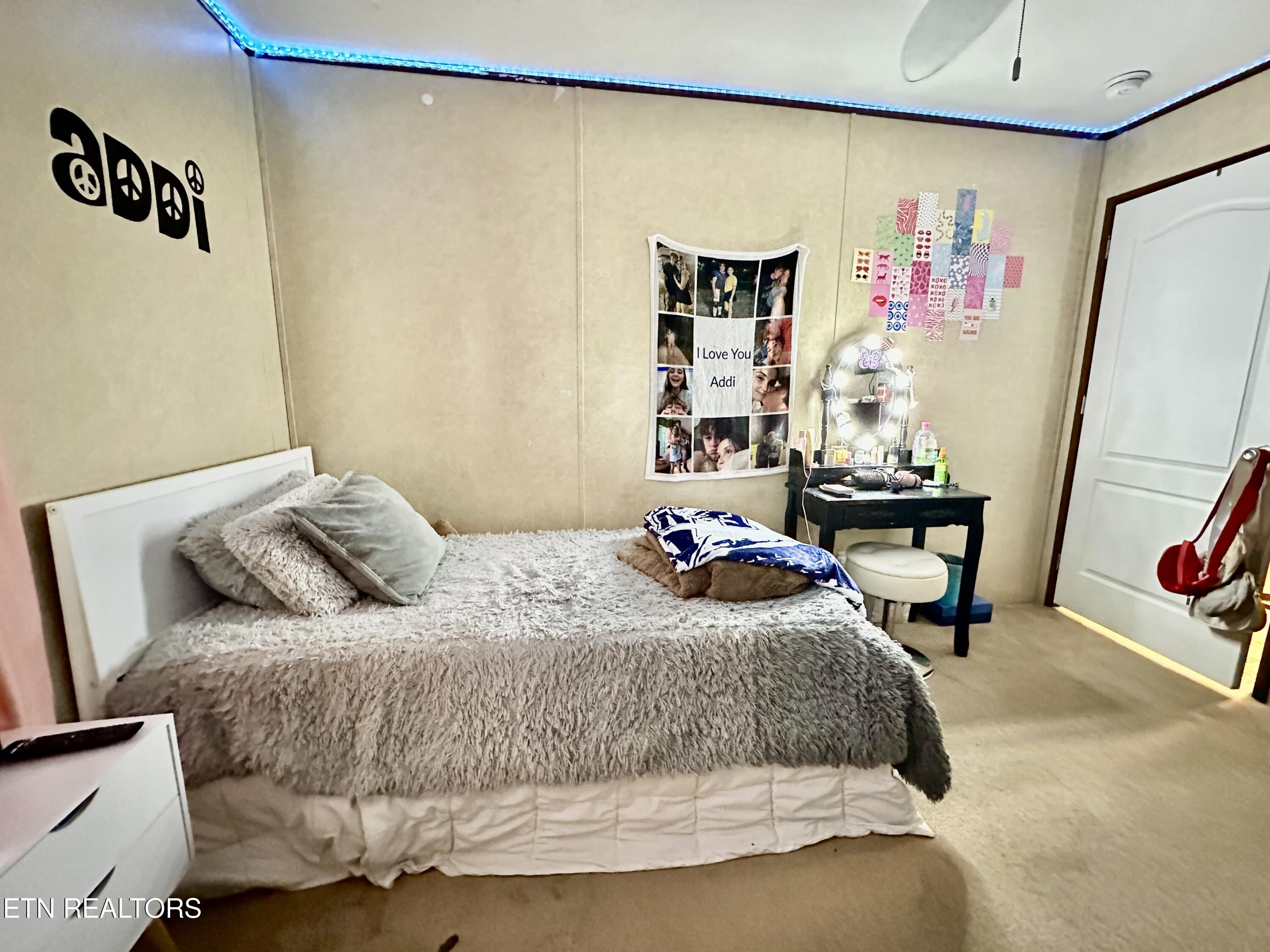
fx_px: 514
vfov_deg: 85.7
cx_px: 635
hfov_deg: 102.1
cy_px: 476
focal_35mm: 14
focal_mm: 2.22
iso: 1600
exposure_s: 1/30
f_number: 2.2
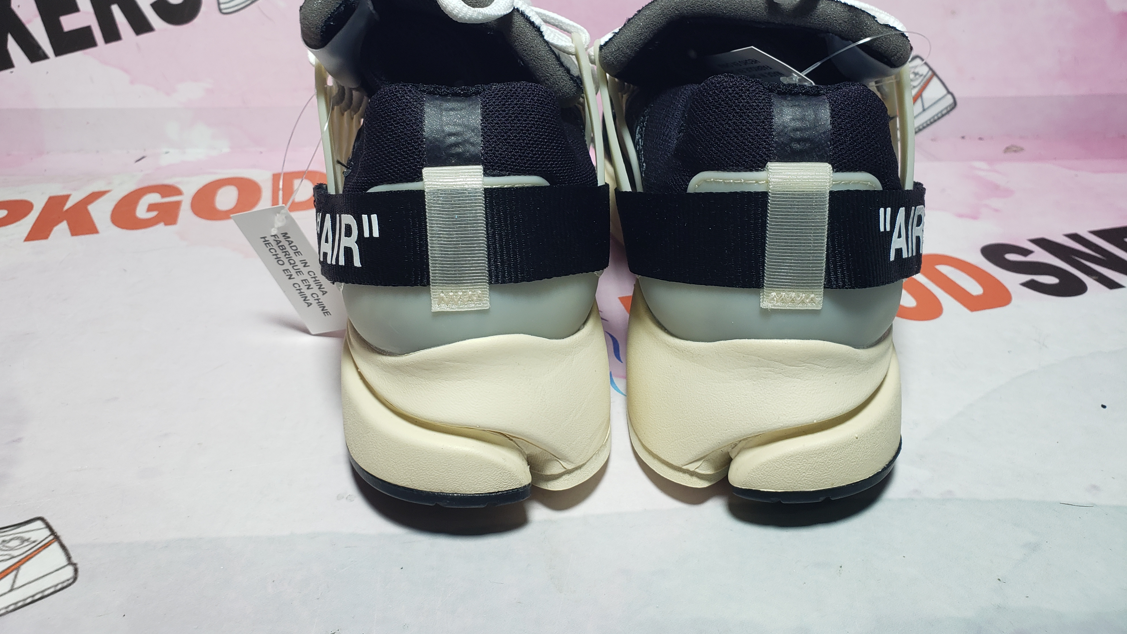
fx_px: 867
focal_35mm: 29
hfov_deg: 66.1
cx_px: 554
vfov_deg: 39.7
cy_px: 213
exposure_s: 1/140
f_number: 2.4
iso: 50
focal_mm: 4.3
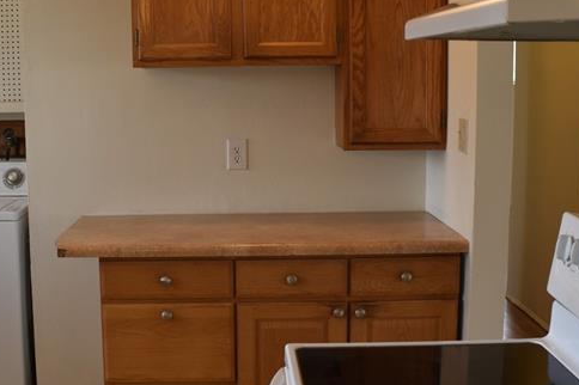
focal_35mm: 73
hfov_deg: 27.5
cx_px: 193
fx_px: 1174
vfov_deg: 18.6
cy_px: 191
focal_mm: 23
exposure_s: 1/100
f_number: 5
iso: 400
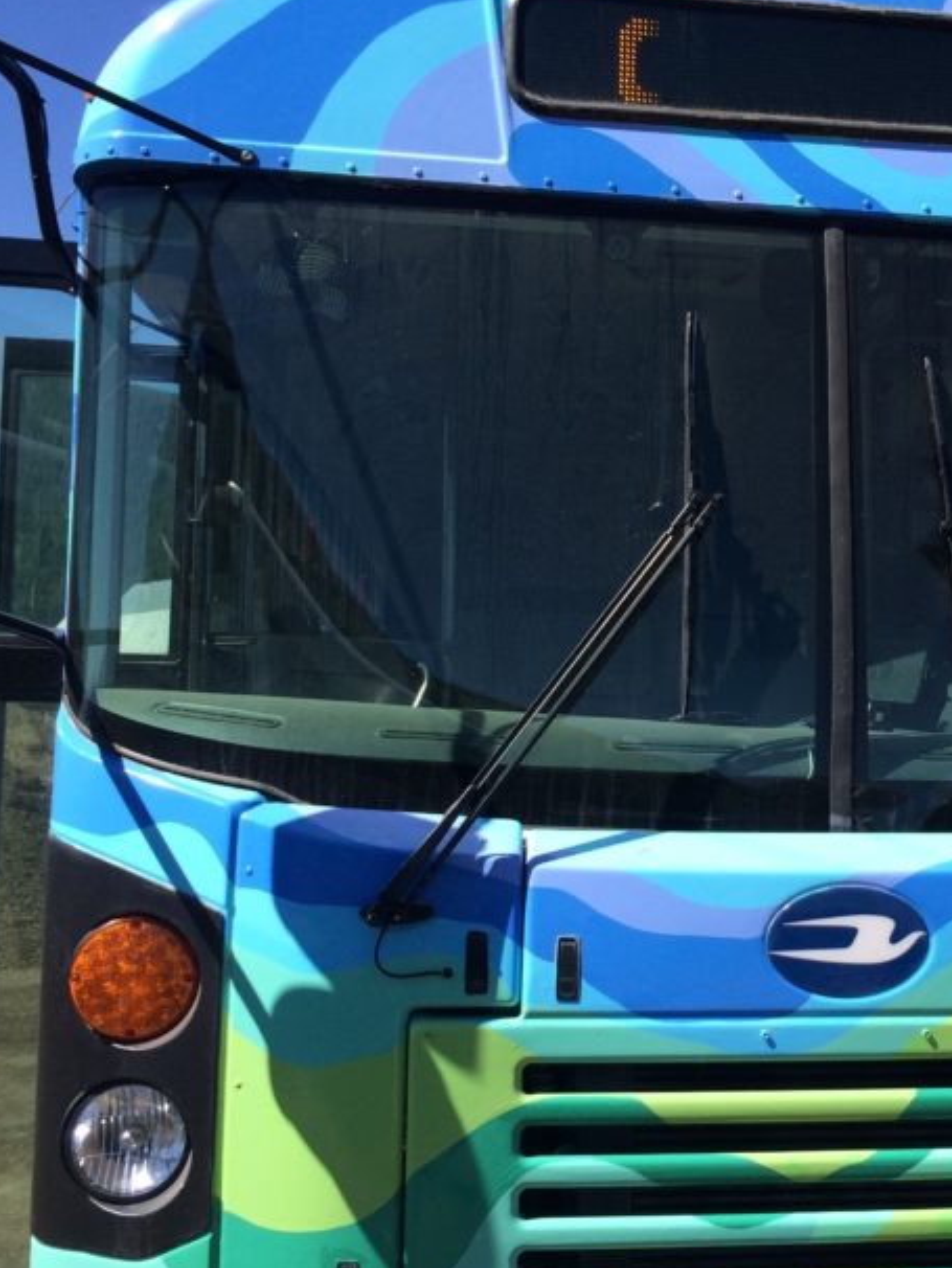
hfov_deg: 28.9
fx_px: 1796
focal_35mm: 49
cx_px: 793
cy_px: 611
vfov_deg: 38.9
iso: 32
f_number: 2.2
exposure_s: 1/1414
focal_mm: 4.15
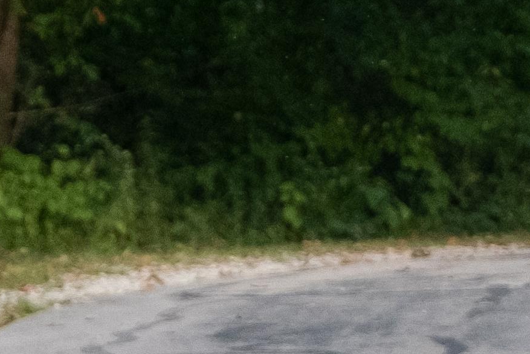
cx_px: 1678
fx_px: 21997
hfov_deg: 1.4
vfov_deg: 0.9
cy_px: 200
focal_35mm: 1494
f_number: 5.6
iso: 1250
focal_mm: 140
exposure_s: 1/250
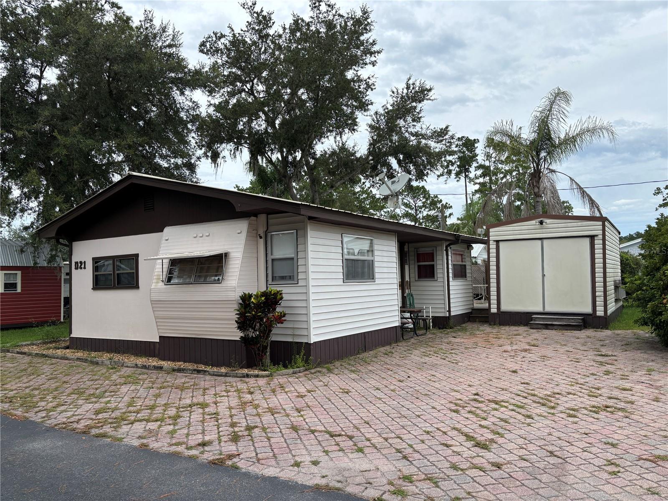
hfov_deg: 67.3
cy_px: 250
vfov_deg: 53.1
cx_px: 334
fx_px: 502
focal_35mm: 26
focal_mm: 5.96
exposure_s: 1/2639
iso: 50
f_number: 1.6
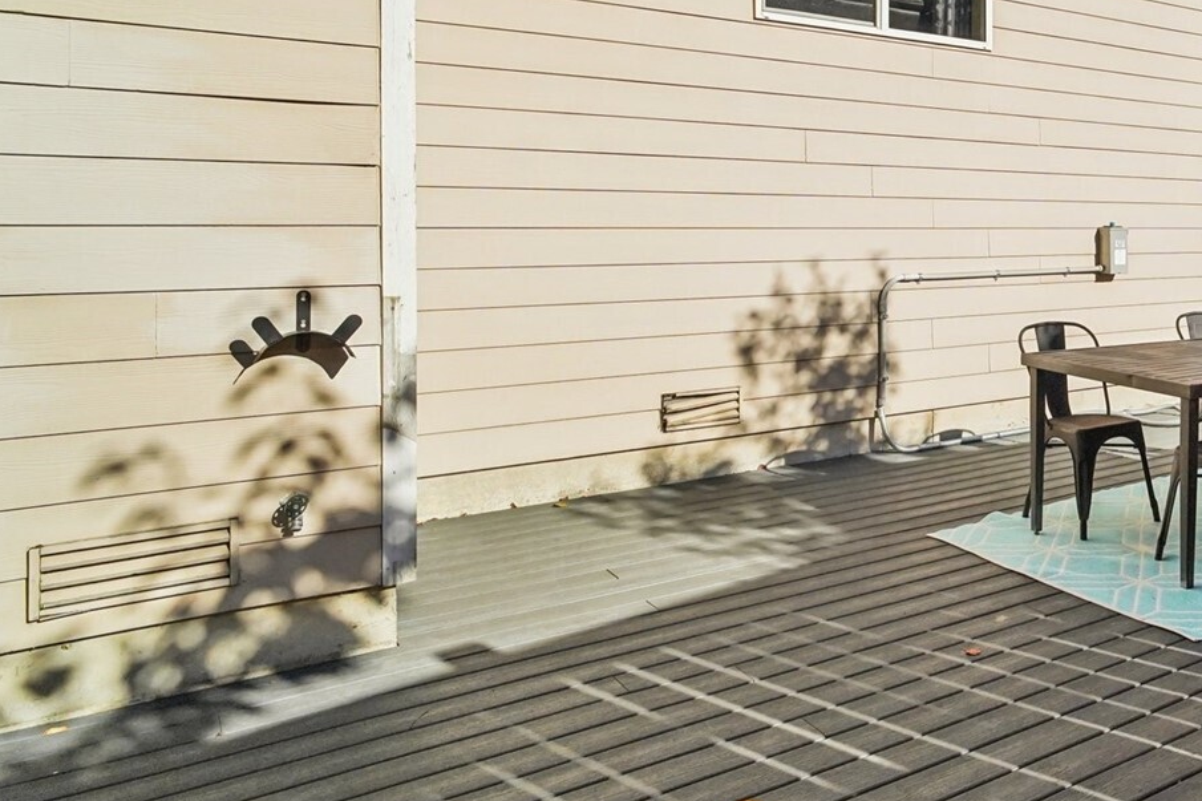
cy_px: 249
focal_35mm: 30
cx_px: 1076
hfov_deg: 54.2
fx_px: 1001
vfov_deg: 42.8
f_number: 8
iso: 1600
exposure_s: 1/3200
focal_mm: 16
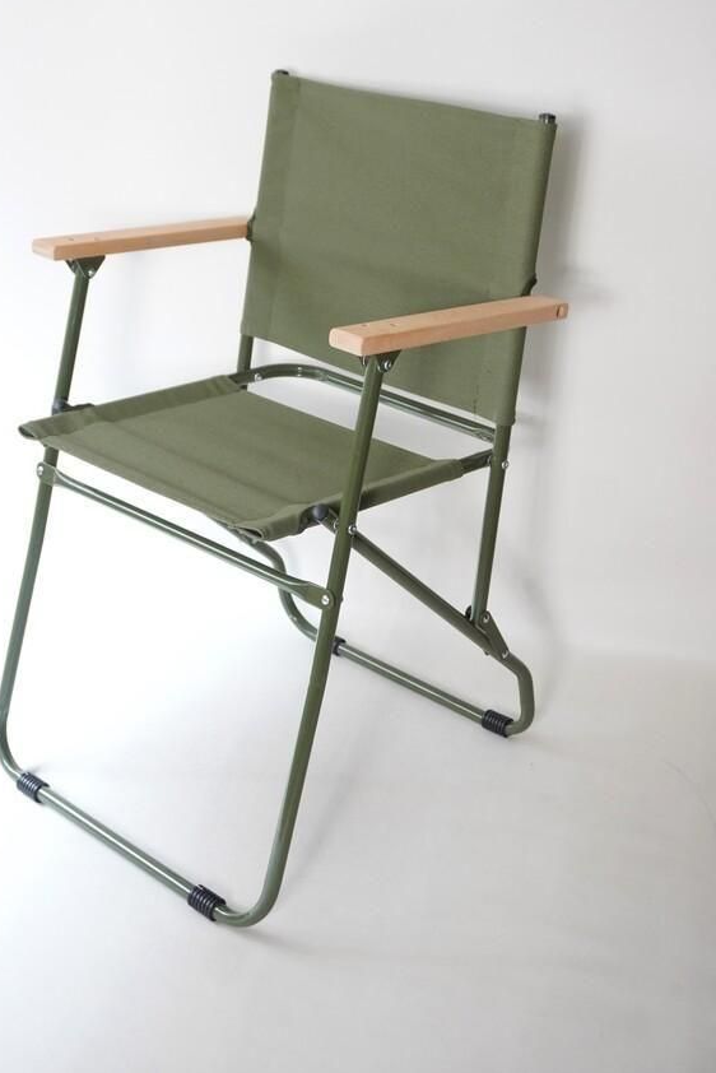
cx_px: 304
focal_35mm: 52
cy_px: 440
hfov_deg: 26.2
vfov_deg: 38.3
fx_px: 1538
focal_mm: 29
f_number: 4.5
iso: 1000
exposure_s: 1/50
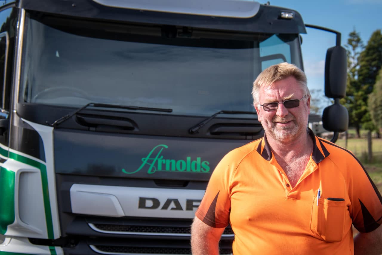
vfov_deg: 11.1
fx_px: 1305
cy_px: 128
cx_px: 191
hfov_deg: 16.7
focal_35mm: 123
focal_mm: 82
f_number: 8
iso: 200
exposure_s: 1/250
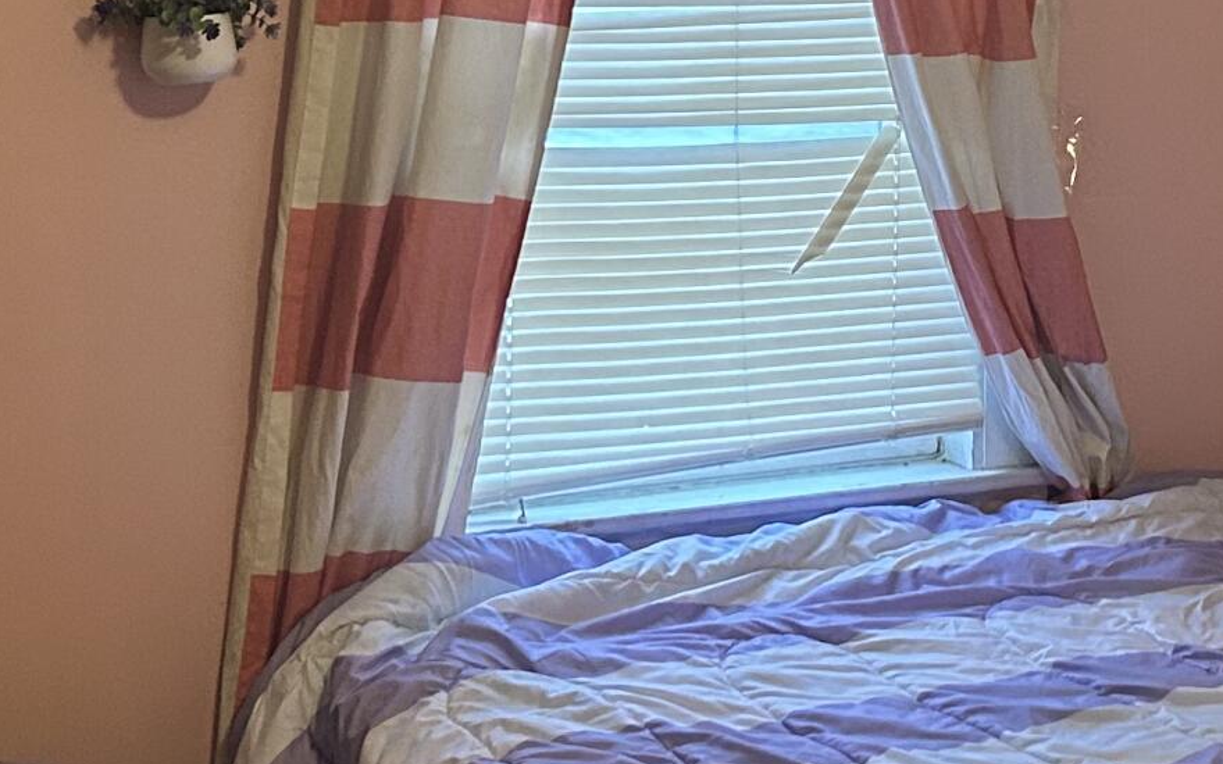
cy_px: -21
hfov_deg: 21.9
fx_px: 3133
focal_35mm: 94
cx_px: 945
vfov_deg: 13.7
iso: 320
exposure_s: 1/60
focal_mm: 5.7
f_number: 1.5
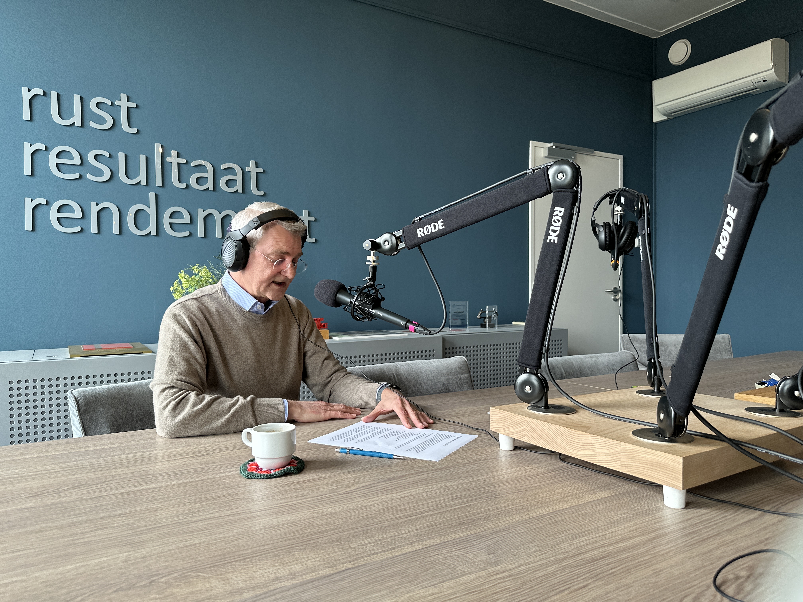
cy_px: 301
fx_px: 557
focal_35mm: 24
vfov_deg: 56.8
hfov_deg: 71.6
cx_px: 402
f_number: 1.78
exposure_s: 1/100
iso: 125
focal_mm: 6.86
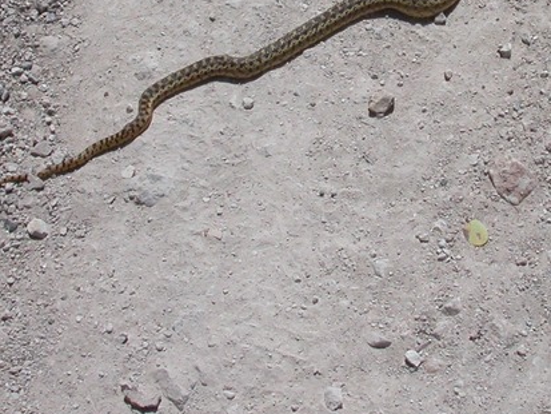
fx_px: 1465
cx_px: 408
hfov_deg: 21.1
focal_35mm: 92
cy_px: -7
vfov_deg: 15.7
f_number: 7.5
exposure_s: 1/762
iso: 100
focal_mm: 7.85
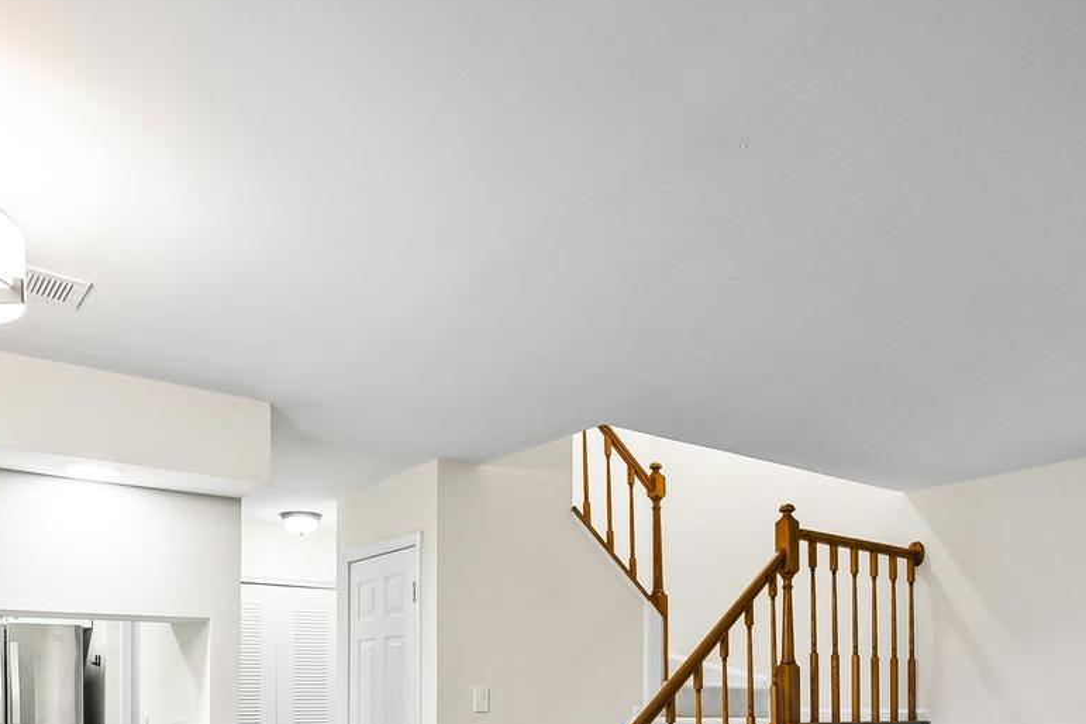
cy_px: 655
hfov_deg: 65.4
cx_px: 503
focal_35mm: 28
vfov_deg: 42.5
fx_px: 845
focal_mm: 10
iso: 640
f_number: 7.1
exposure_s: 1/15
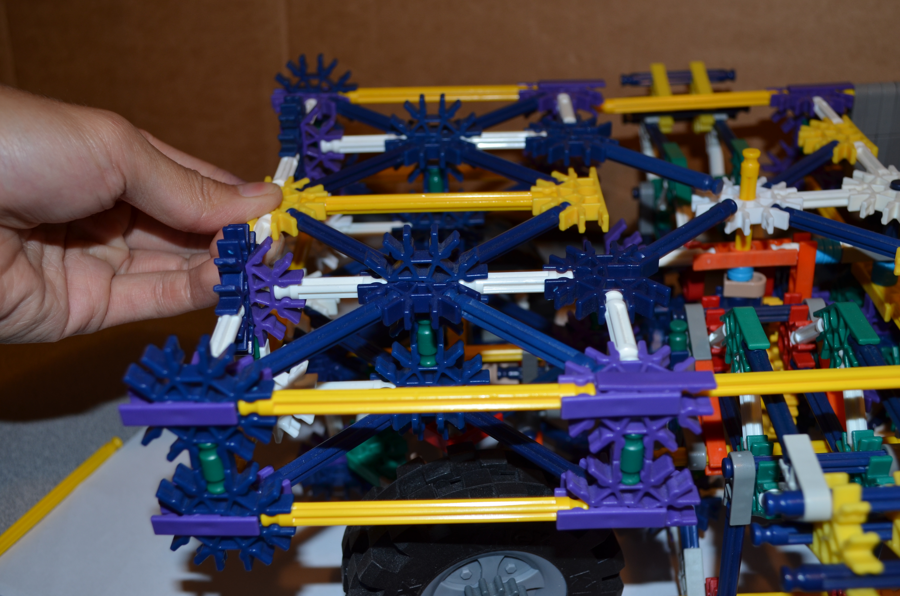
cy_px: 298
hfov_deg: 49.6
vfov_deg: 34.1
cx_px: 450
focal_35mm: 39
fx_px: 973
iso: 200
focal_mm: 26
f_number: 5.6
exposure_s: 1/30
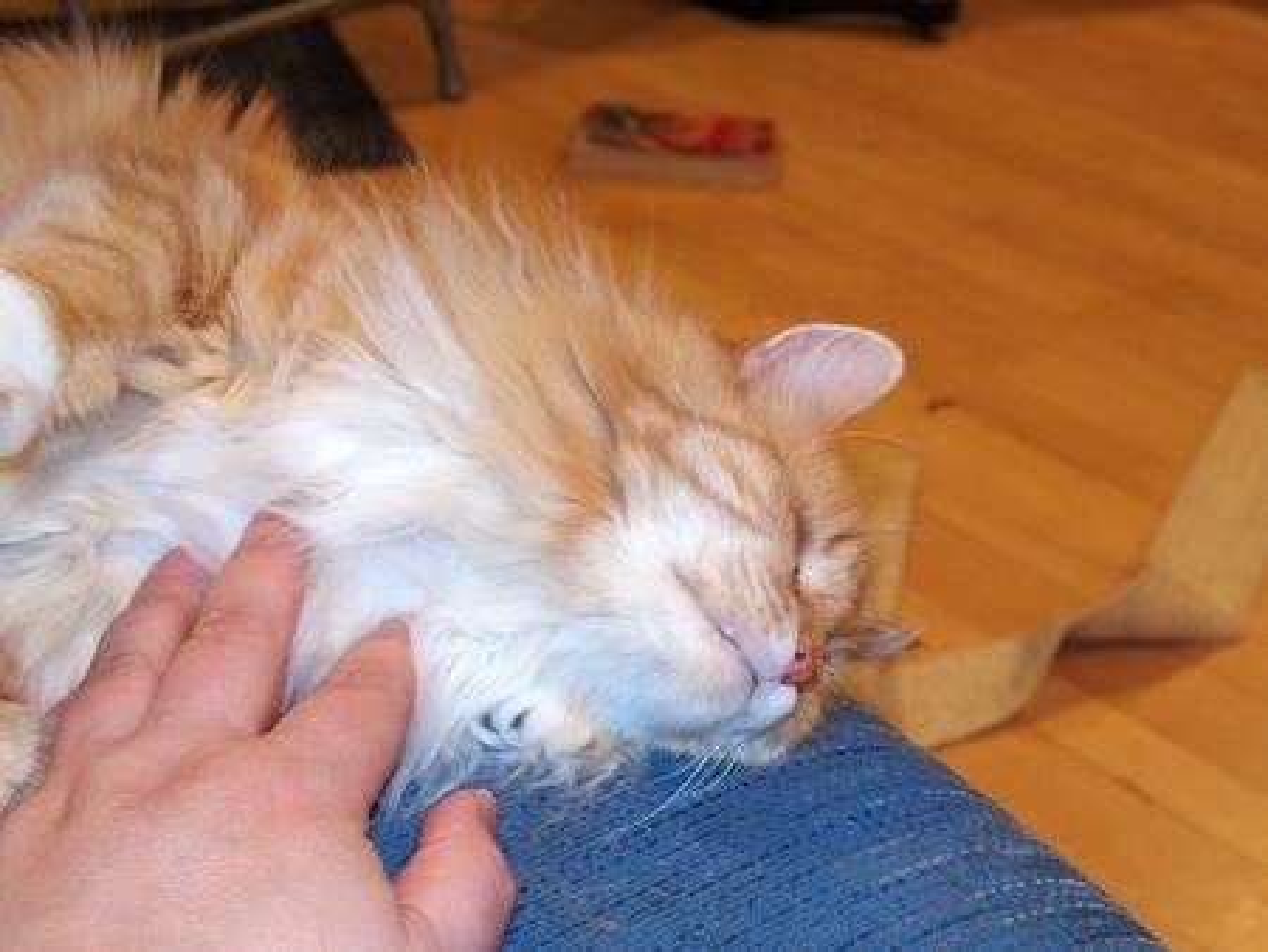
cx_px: 634
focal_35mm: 50
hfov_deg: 38.2
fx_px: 1833
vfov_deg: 29.1
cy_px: 476
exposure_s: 1/50
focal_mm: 10.8
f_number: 2.8
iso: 400
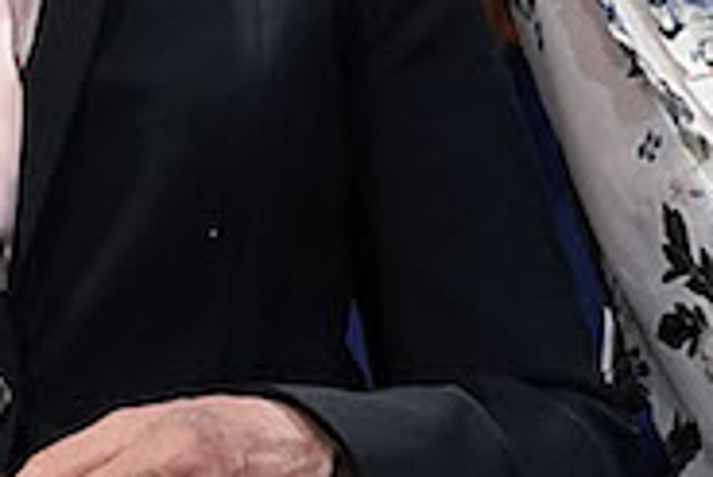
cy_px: 361
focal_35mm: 237
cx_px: 244
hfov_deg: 8.7
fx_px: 4697
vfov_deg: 5.8
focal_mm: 33
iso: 1600
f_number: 4
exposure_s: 1/320
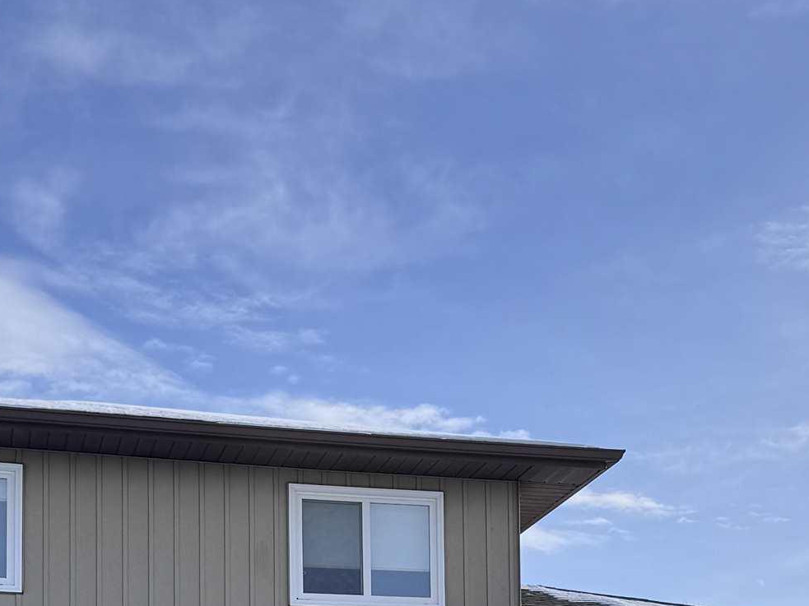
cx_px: 476
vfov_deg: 18.4
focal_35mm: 75
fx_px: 1753
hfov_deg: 26.0
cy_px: 760
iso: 80
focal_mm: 6.76
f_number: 1.78
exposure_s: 1/3247
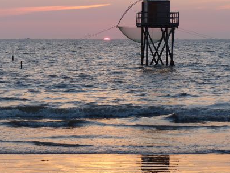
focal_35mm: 132
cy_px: 76
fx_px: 877
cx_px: 122
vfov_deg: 11.2
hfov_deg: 14.9
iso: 100
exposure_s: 1/125
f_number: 3.5
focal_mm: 19.2
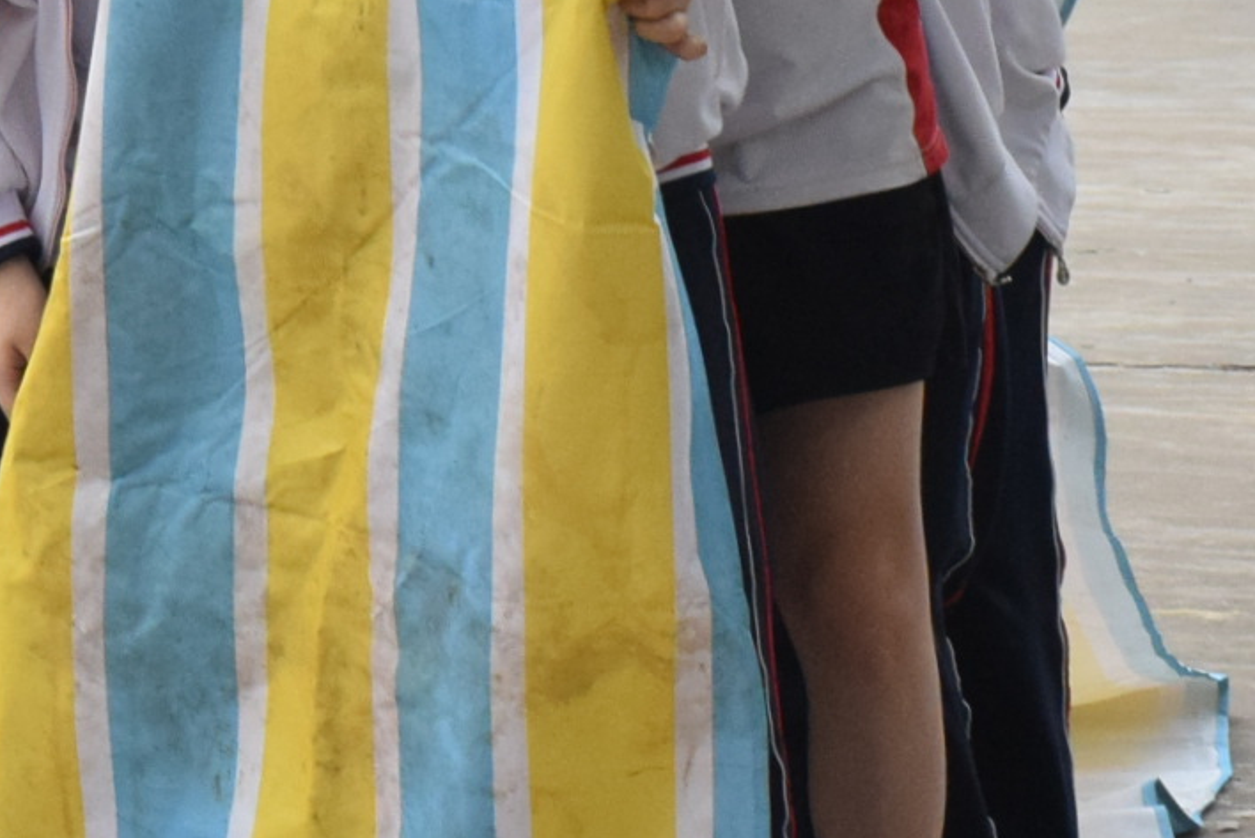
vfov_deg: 4.3
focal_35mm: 317
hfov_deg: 6.3
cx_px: -1220
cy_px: -574
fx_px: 11057
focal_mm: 50
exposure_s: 1/640
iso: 1600
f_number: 10
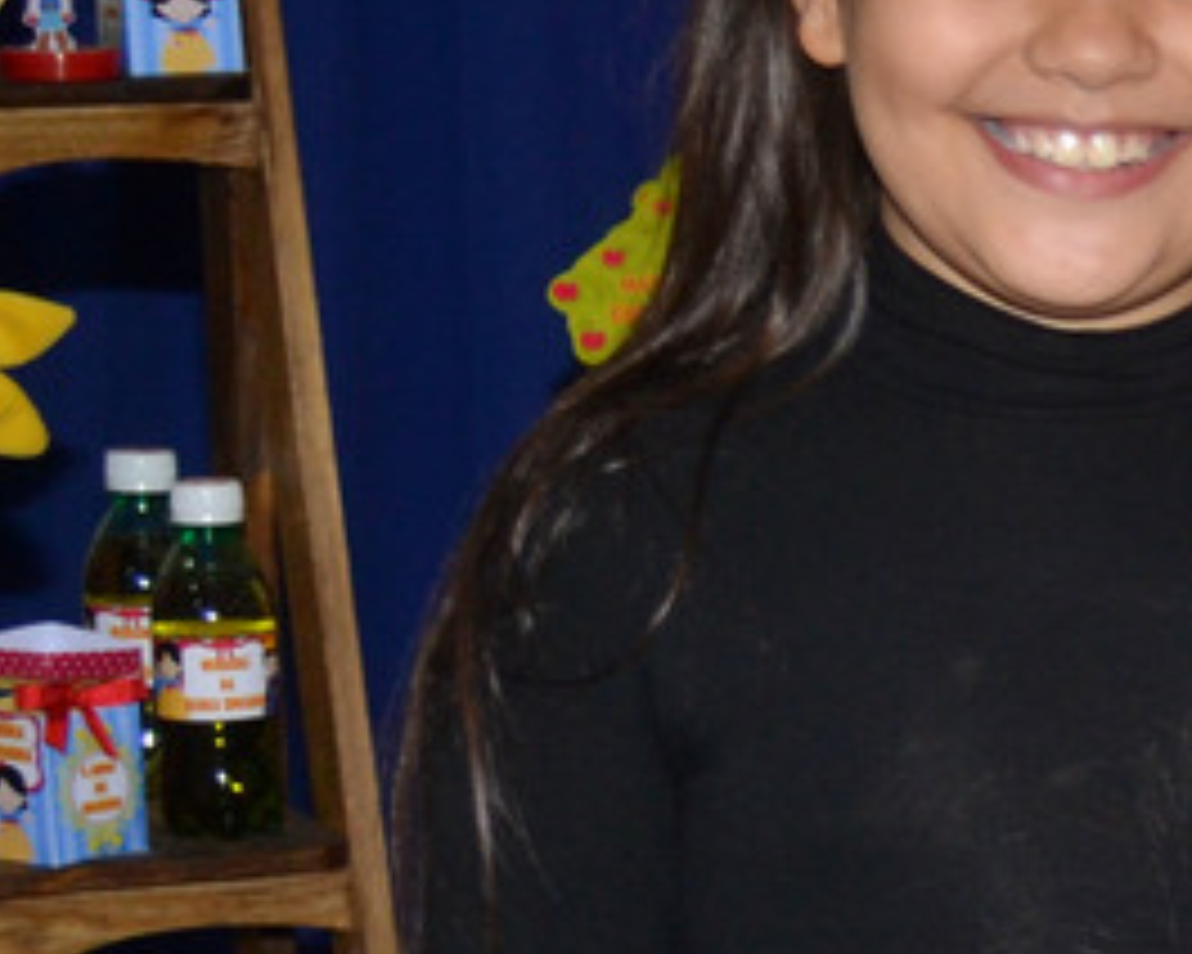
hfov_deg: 8.8
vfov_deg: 7.5
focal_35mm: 204
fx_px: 7197
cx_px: 2663
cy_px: 1174
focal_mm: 32
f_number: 4.8
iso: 400
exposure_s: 1/60
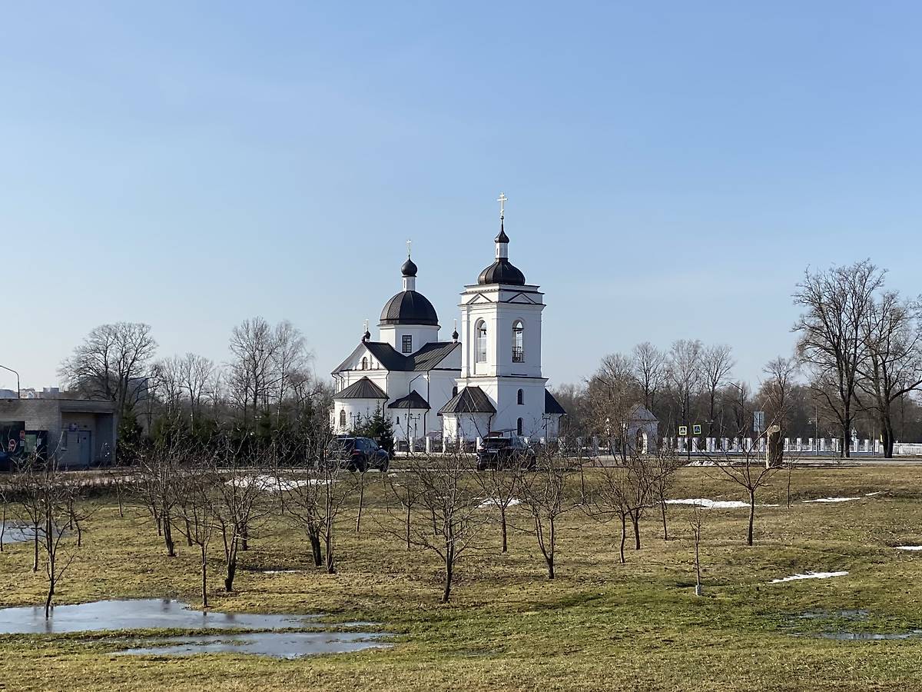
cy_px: 346
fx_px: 1385
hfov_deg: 36.8
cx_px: 461
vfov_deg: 28.0
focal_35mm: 52
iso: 20
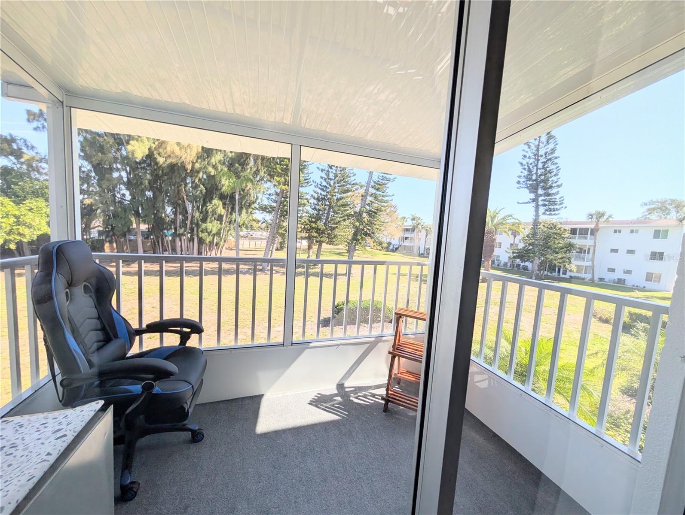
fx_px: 238
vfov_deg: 94.6
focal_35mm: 12
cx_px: 342
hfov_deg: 110.5
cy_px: 258
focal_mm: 2.02
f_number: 1.7
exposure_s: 1/1105
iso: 52
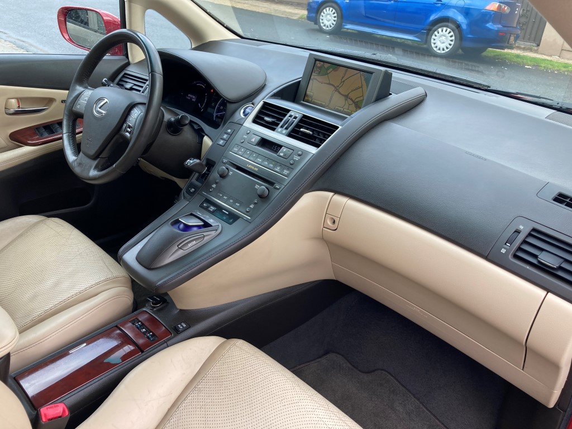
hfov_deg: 63.4
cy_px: 214
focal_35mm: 28
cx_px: 286
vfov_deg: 49.7
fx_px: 463
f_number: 1.8
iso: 25
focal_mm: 3.99
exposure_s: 1/121
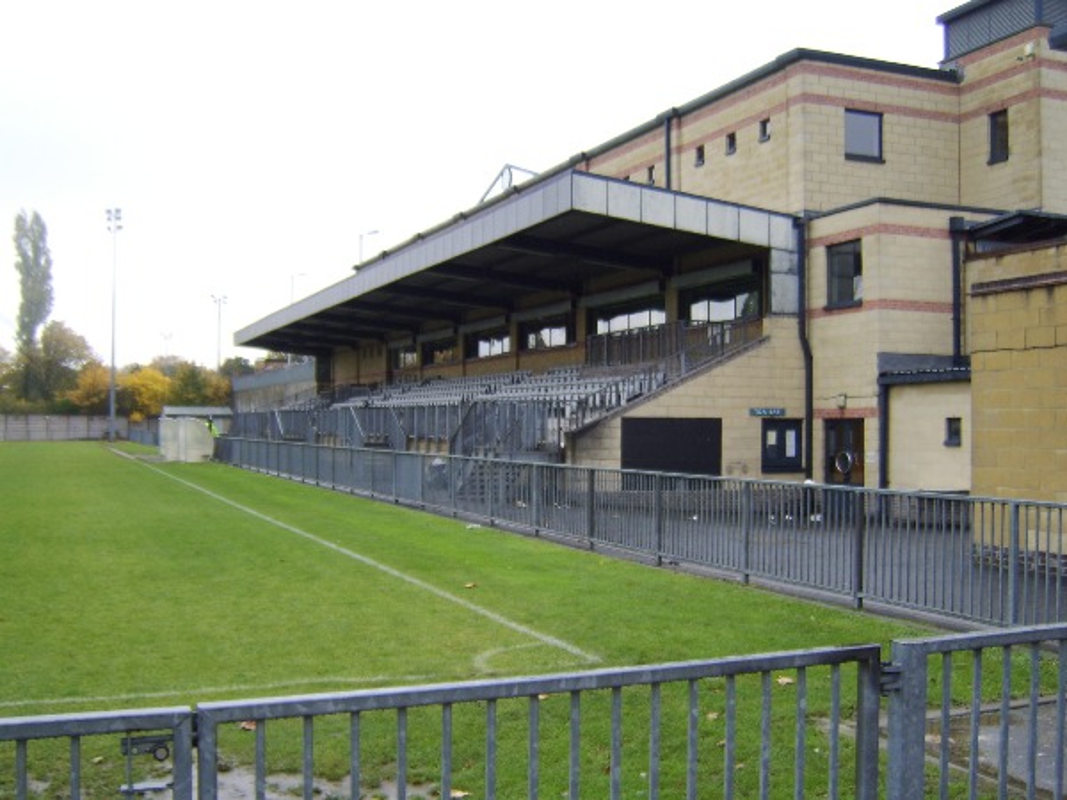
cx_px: 534
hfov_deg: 58.4
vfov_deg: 45.4
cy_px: 400
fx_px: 956
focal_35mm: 31
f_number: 2.7
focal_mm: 8.13
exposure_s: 1/46
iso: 71
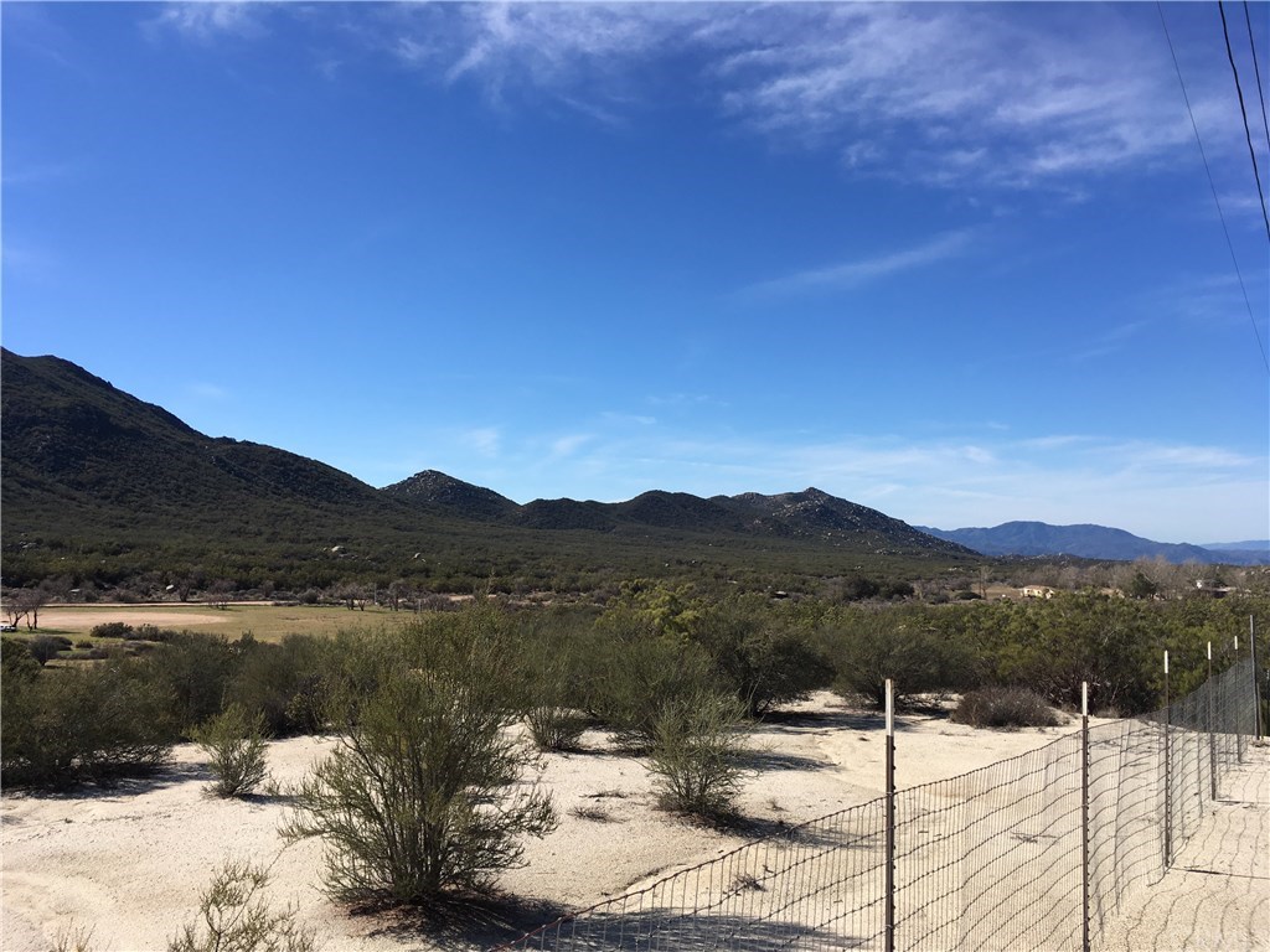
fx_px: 1064
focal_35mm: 29
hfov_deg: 61.7
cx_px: 635
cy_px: 476
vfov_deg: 48.2
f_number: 2.2
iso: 25
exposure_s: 1/1832
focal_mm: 4.15
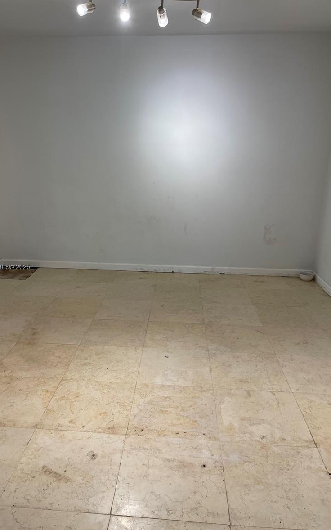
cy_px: 268
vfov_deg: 68.4
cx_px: 149
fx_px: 390
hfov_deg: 46.0
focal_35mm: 27
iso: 100
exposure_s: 1/120
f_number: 1.6
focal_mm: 5.1
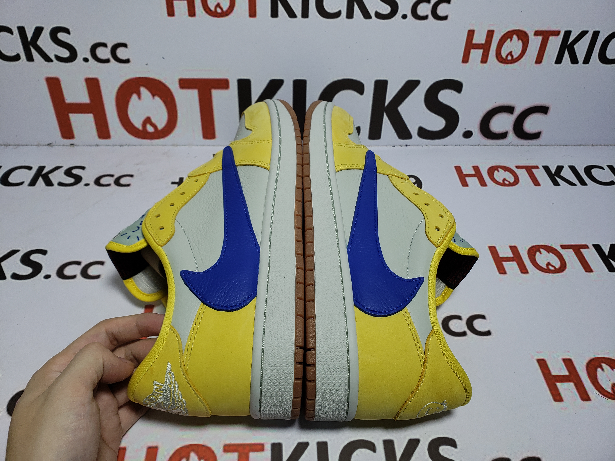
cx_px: 308
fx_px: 462
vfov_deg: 53.1
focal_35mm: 26
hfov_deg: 67.3
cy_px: 230
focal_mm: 4.3
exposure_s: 1/328
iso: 50
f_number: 2.4
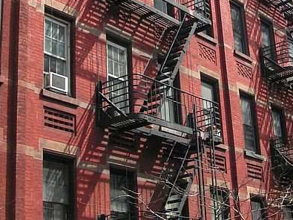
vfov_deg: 19.0
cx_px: 156
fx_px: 652
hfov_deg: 25.3
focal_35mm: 77
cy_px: 51
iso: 50
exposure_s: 1/160
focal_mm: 5.8
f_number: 5.6
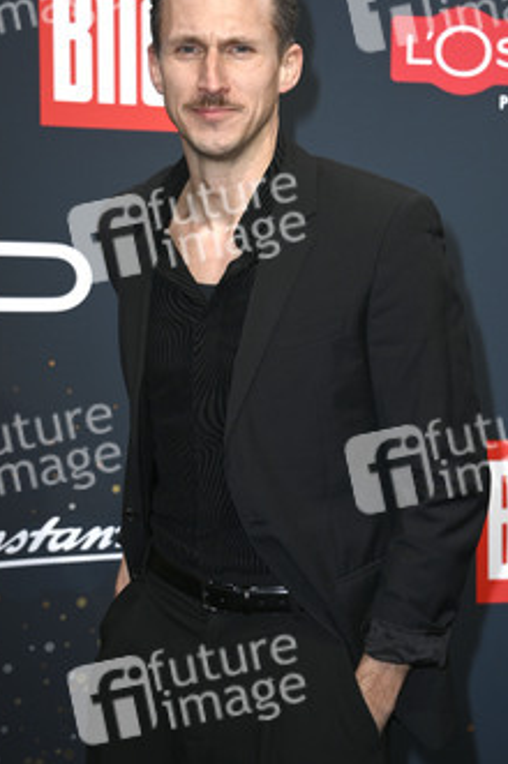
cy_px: 344
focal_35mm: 99
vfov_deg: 20.6
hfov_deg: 13.8
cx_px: 254
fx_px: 2100
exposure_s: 1/250
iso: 320
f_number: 5.6
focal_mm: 82
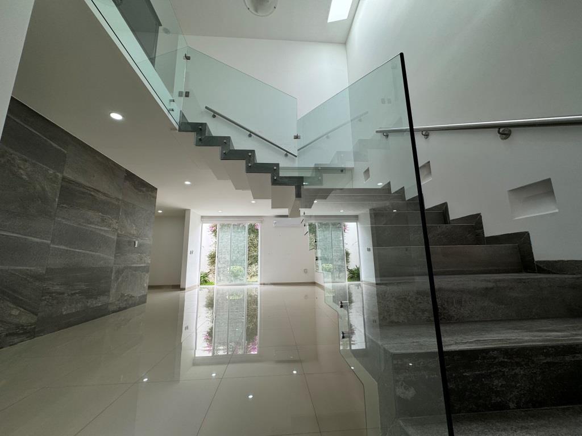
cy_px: 218
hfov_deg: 102.1
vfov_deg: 85.7
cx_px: 291
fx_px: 235
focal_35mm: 14
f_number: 2.2
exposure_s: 1/131
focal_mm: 2.22
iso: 40
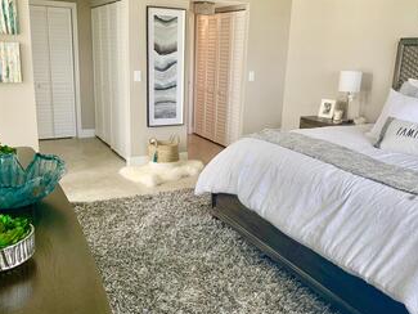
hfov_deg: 56.8
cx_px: 208
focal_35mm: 32
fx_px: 387
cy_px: 151
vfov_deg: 44.2
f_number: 1.8
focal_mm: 4.25
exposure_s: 1/84
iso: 100
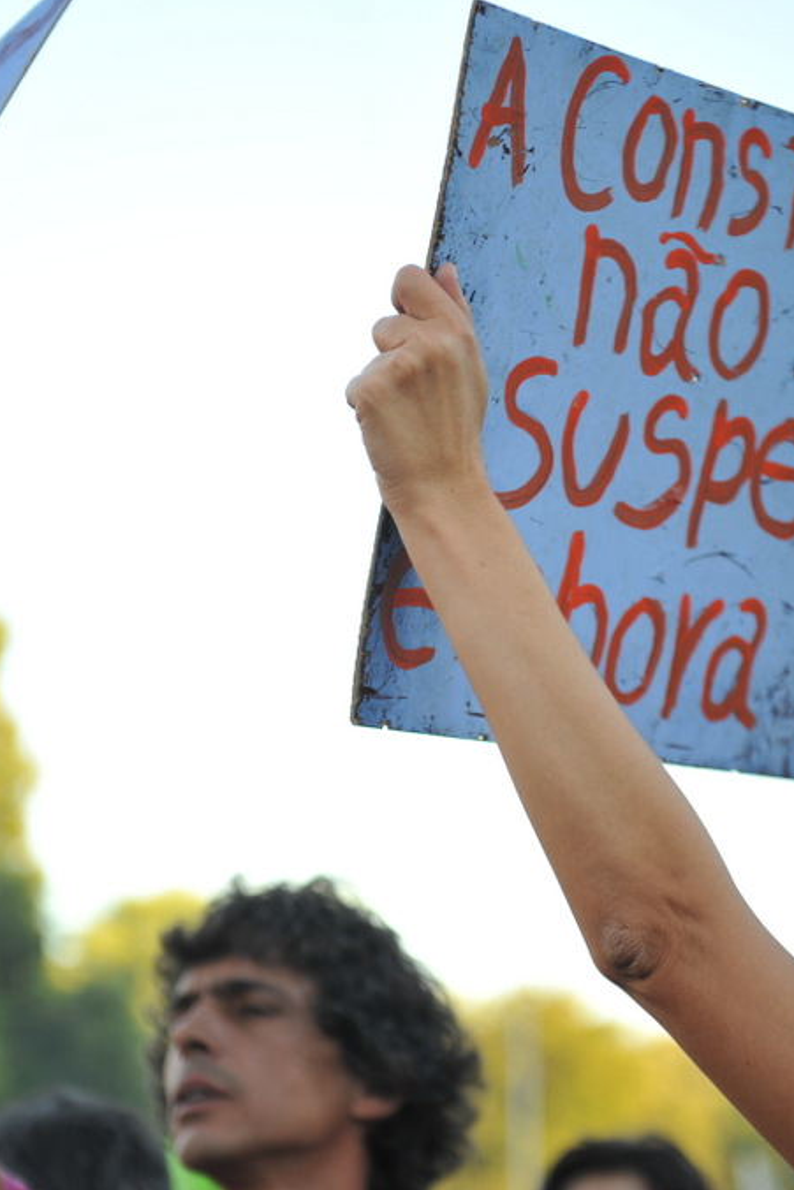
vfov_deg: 19.3
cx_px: 389
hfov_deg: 12.9
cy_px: 595
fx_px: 3505
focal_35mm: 106
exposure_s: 1/400
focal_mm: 70
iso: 400
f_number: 2.8
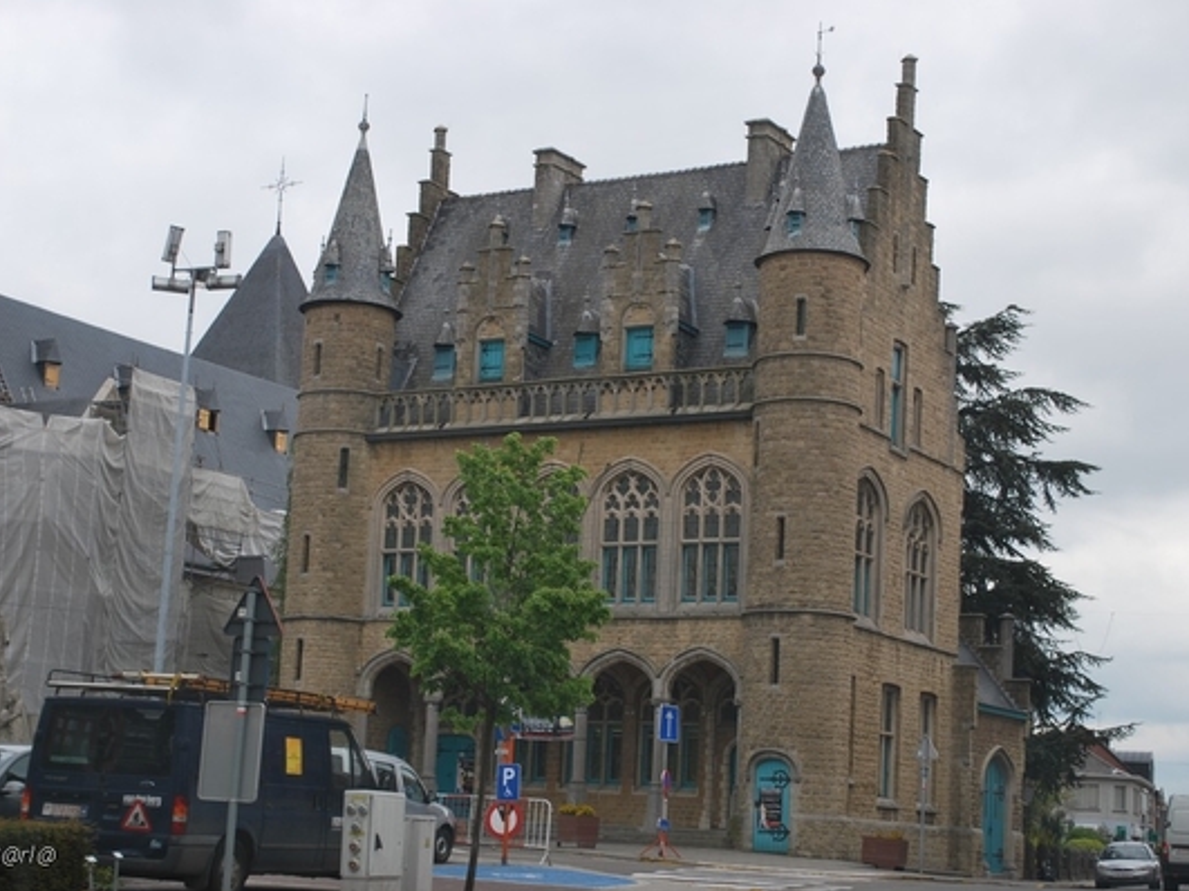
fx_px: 2129
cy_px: 447
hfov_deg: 31.2
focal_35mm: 62
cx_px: 596
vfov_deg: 23.6
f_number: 5.6
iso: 100
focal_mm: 38
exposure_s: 1/125
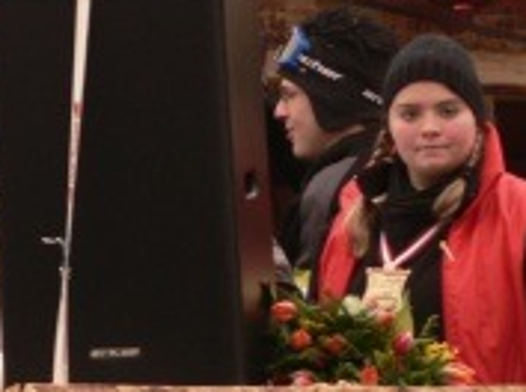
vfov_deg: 3.9
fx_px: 5808
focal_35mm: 383
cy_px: 168
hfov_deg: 5.2
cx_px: 51
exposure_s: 1/100
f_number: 3.3
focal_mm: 29.7
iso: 80
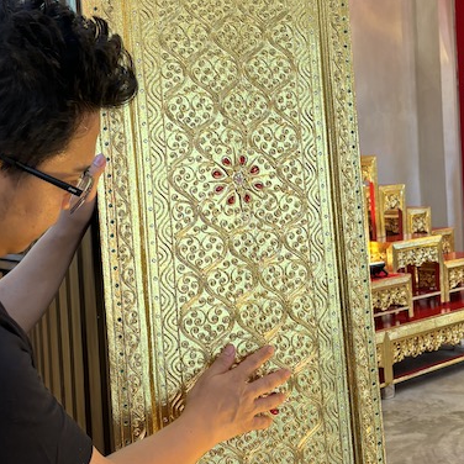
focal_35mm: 57
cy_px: 193
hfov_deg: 30.0
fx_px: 864
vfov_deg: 30.0
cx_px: 212
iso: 80
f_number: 1.6
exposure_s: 1/50
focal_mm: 5.96
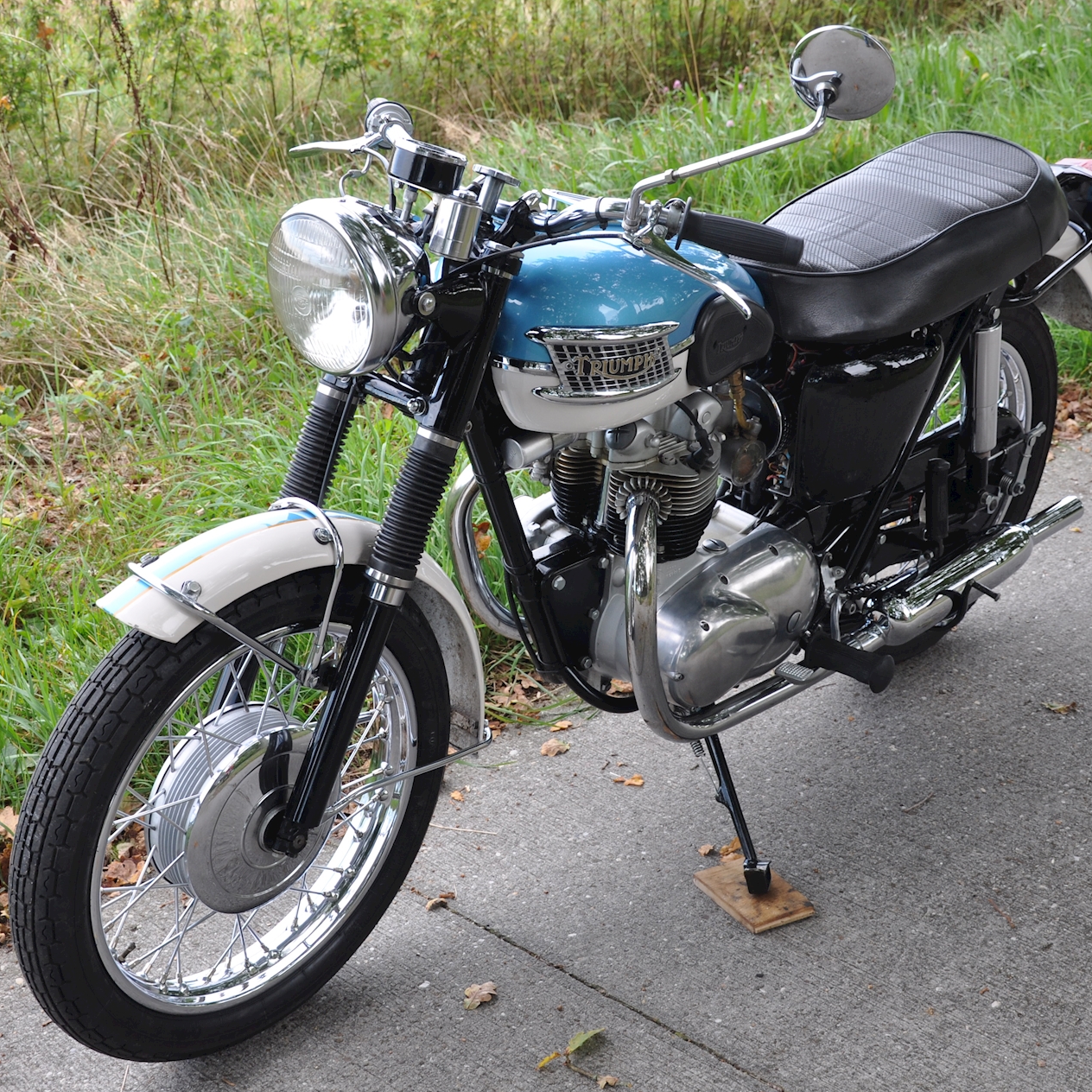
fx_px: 2070
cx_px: 528
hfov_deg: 29.5
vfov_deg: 29.6
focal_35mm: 58
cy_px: 546
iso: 200
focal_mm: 30
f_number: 7.1
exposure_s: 1/50
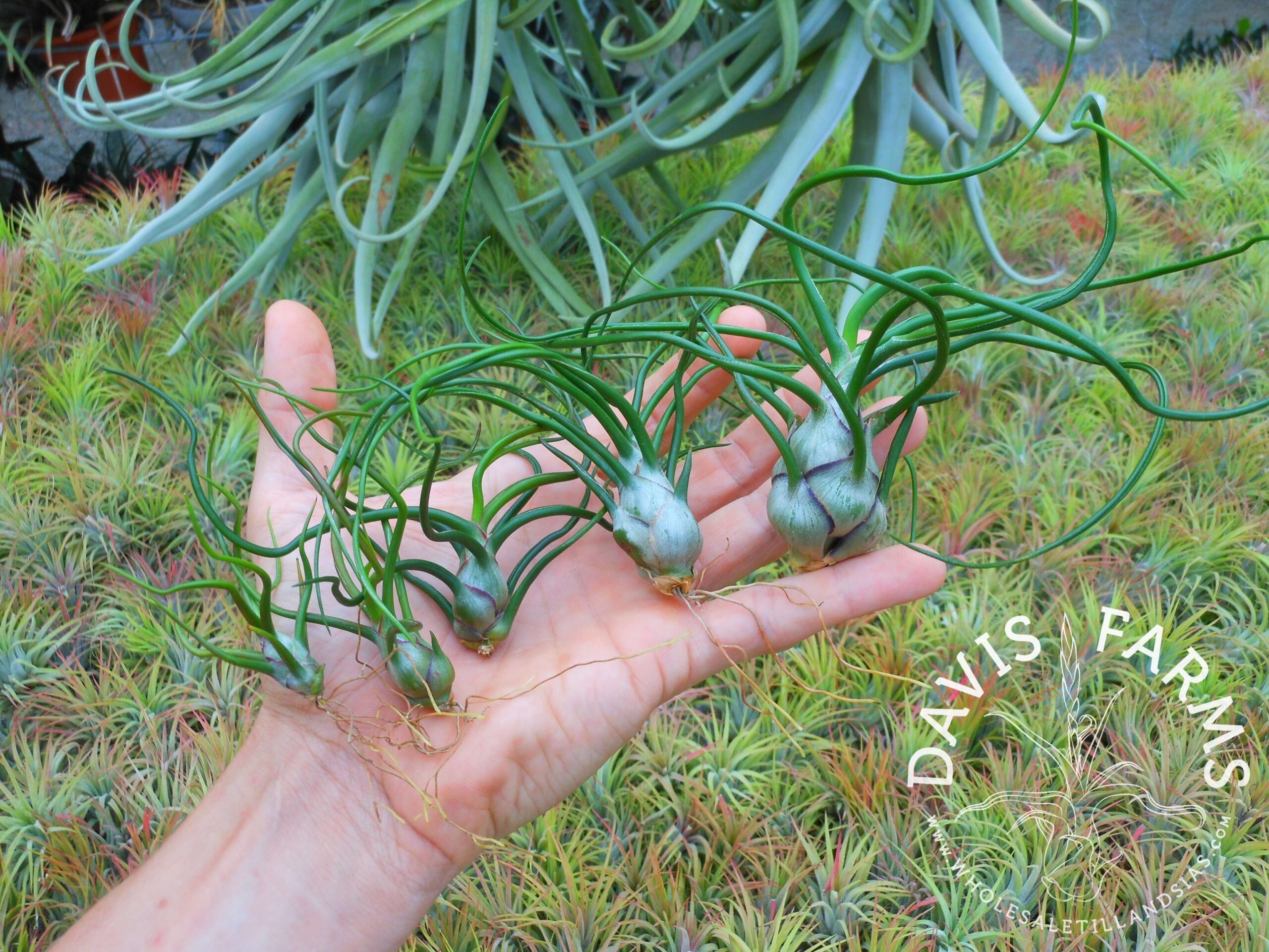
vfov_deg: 42.9
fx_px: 1210
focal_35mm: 33
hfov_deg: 55.4
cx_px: 634
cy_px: 476
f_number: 4
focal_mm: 5.9
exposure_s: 1/60
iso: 80
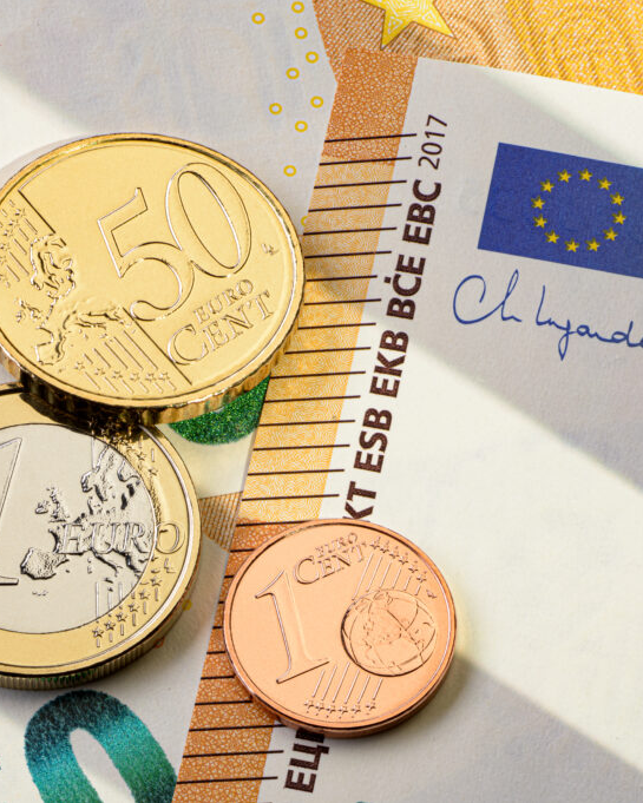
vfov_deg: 16.0
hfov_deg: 12.8
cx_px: 116
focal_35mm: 120
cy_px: 402
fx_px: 2854
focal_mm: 85
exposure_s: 1/160
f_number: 18
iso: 100
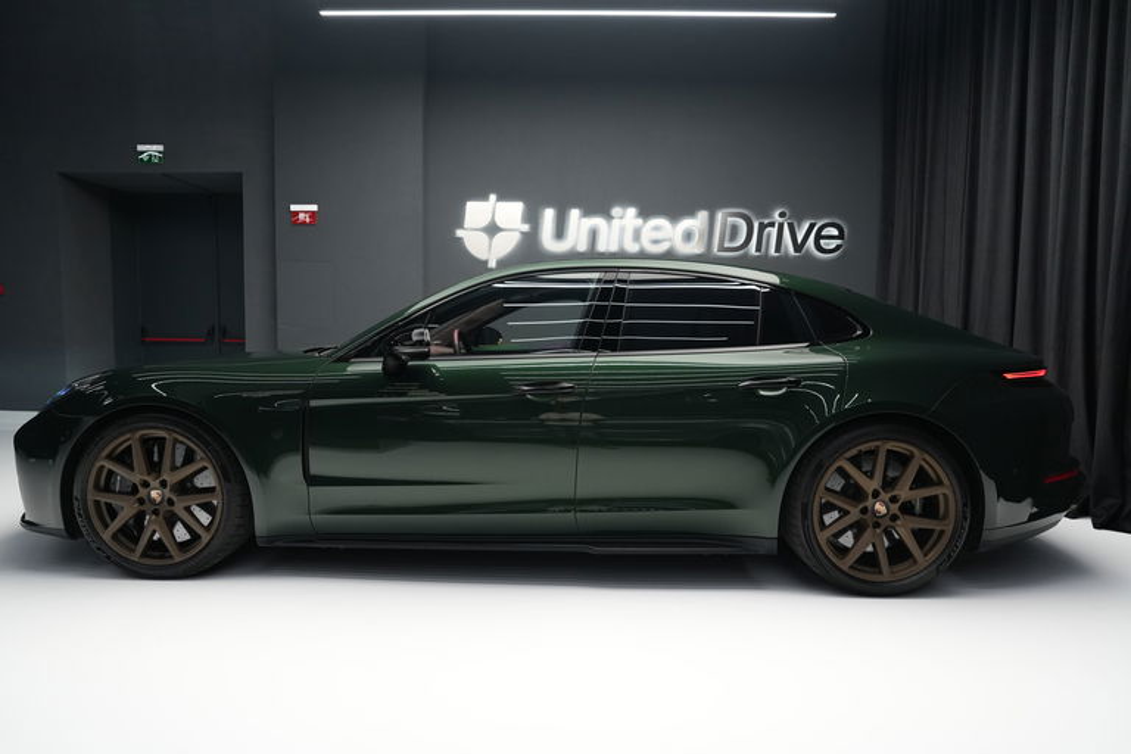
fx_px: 628
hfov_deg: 84.0
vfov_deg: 61.9
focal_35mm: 20
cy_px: 377
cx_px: 566
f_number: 4
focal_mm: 20
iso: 1600
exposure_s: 1/30
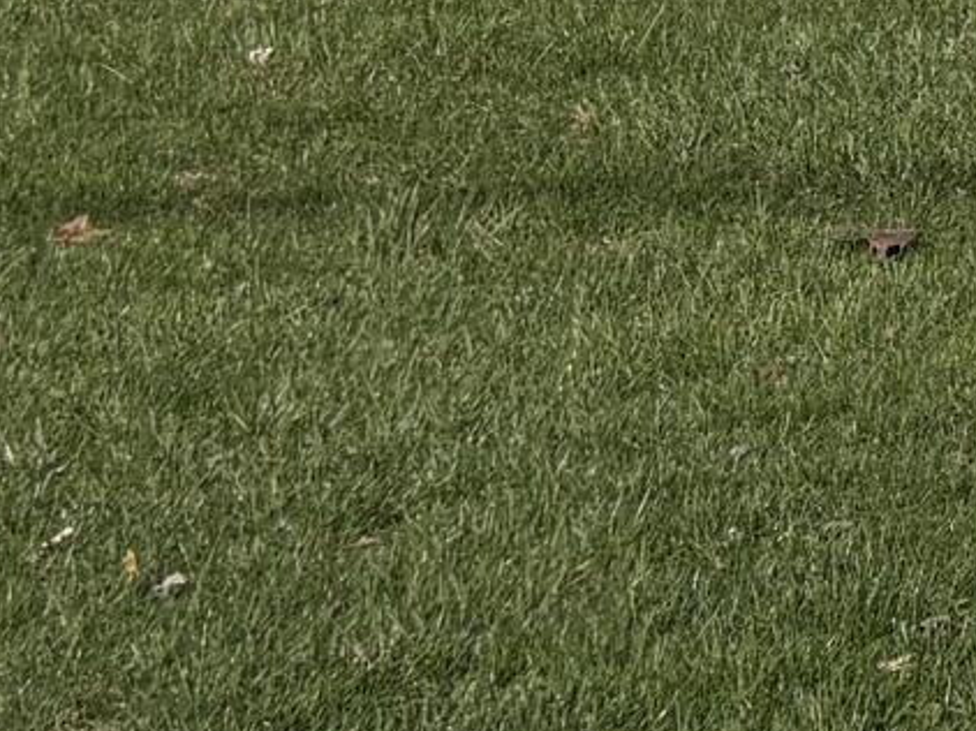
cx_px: 2923
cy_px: -962
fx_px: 5213
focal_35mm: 185
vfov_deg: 7.5
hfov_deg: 8.8
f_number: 1.6
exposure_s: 1/8850
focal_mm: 5.96
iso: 50
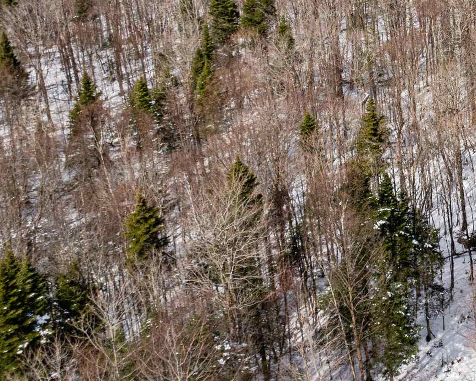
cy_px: -123
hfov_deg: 23.5
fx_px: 972
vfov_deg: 20.2
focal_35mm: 69
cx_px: 660
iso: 100
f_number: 2.8
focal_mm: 12.29
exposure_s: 1/2000
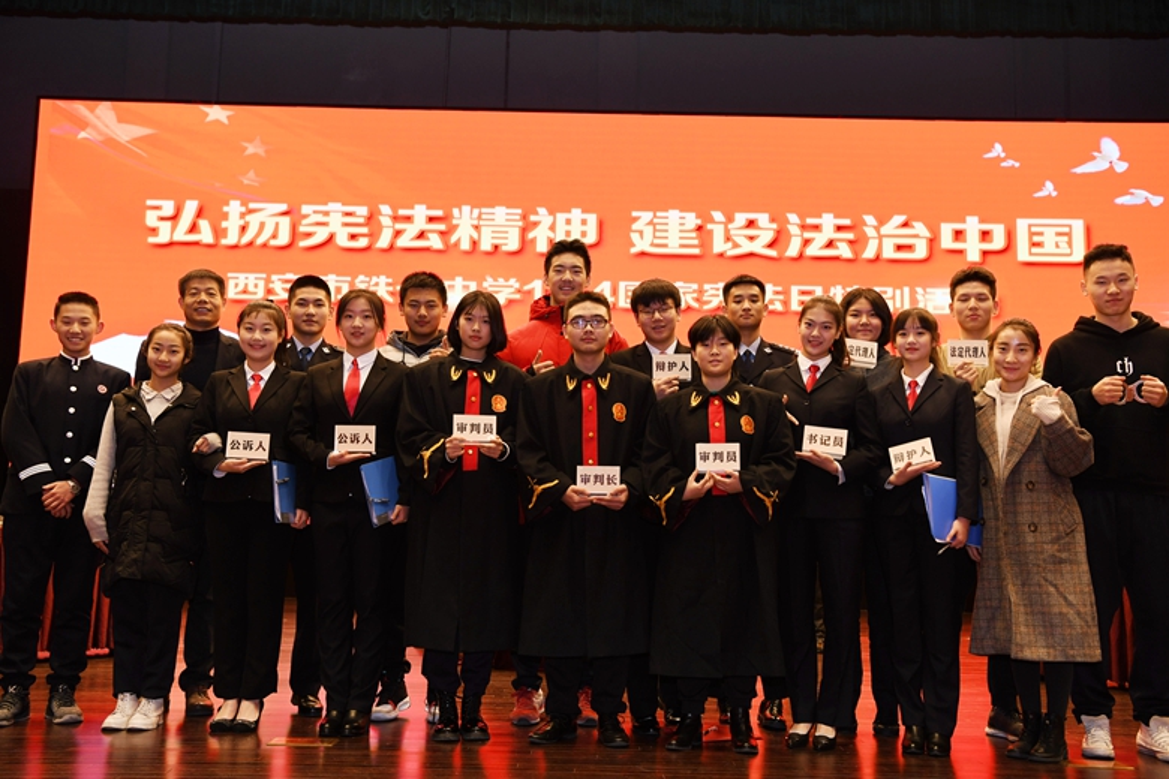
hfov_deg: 53.1
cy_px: 390
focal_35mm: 36
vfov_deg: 36.9
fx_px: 1169
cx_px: 584
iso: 1000
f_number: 4.5
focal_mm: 36
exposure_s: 1/60
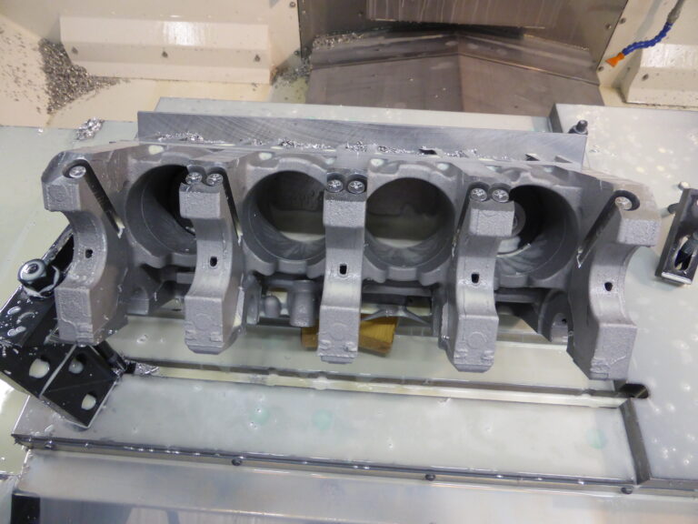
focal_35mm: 25
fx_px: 504
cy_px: 262
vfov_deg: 54.9
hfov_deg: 69.4
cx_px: 349
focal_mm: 4.3
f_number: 3.3
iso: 400
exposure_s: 1/25
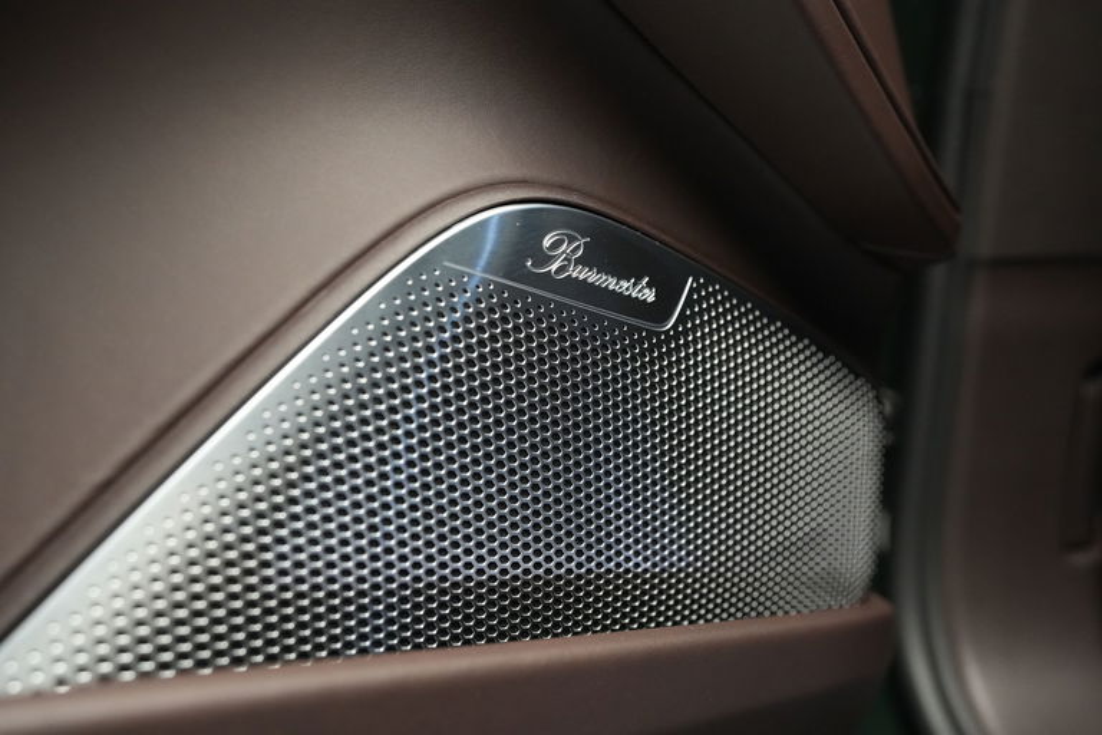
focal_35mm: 35
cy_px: 368
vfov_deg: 37.9
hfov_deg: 54.4
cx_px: 551
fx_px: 1071
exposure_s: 1/30
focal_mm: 35
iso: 5000
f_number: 4
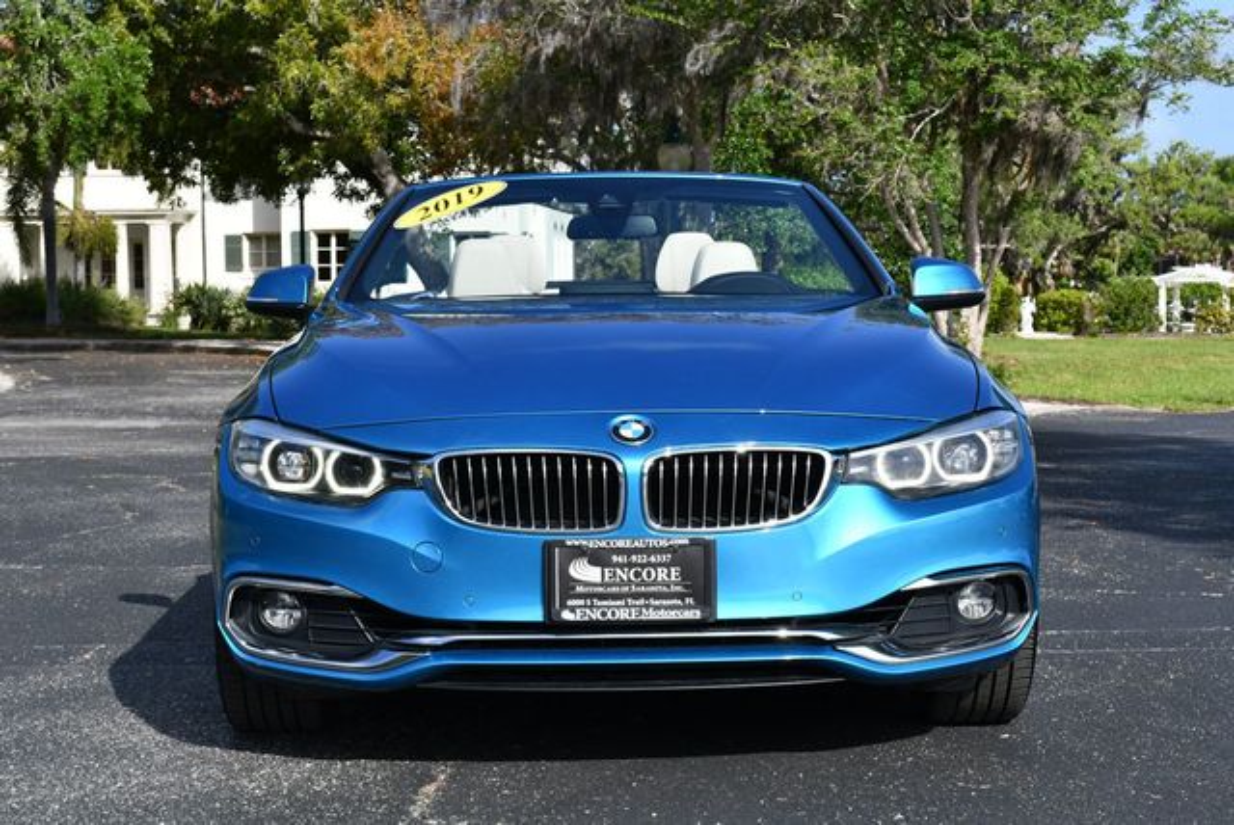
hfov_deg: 29.6
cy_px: 412
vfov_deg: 20.1
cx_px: 617
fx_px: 2333
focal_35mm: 68
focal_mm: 34
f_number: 8
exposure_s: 1/250
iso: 100
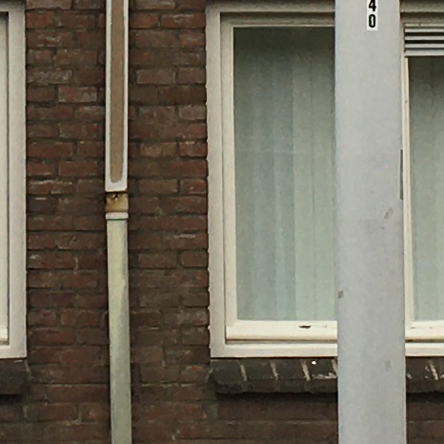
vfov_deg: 7.8
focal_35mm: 222
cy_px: -118
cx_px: 69
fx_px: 3222
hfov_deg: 7.9
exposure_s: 1/165
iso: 25
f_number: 2.2
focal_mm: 4.15
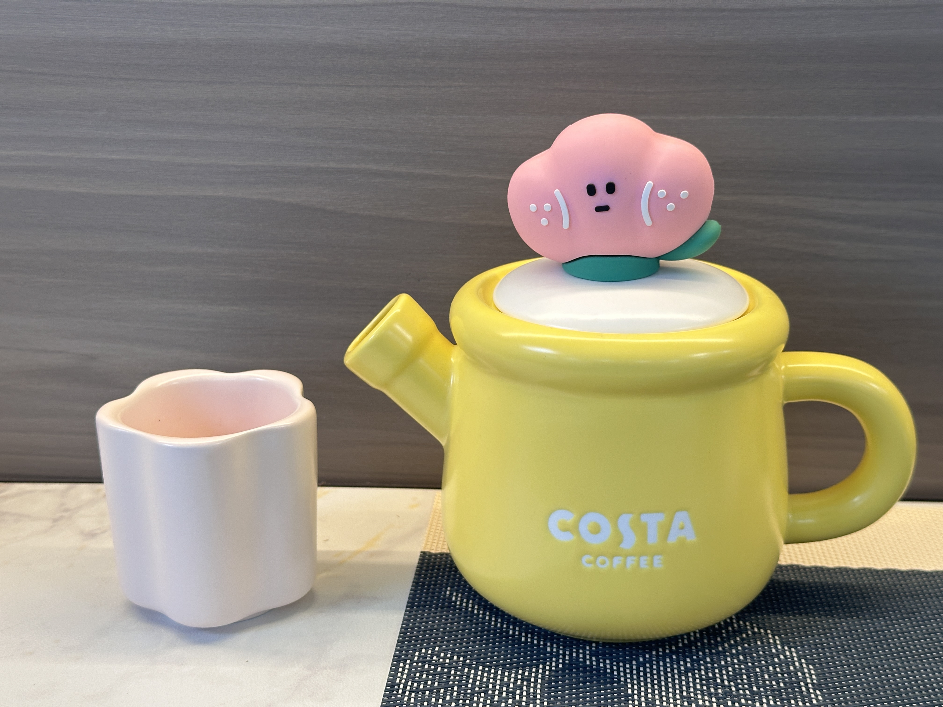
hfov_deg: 39.7
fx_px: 1308
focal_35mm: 48
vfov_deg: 30.3
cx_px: 472
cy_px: 354
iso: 125
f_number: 1.78
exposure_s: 1/60
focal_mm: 6.86
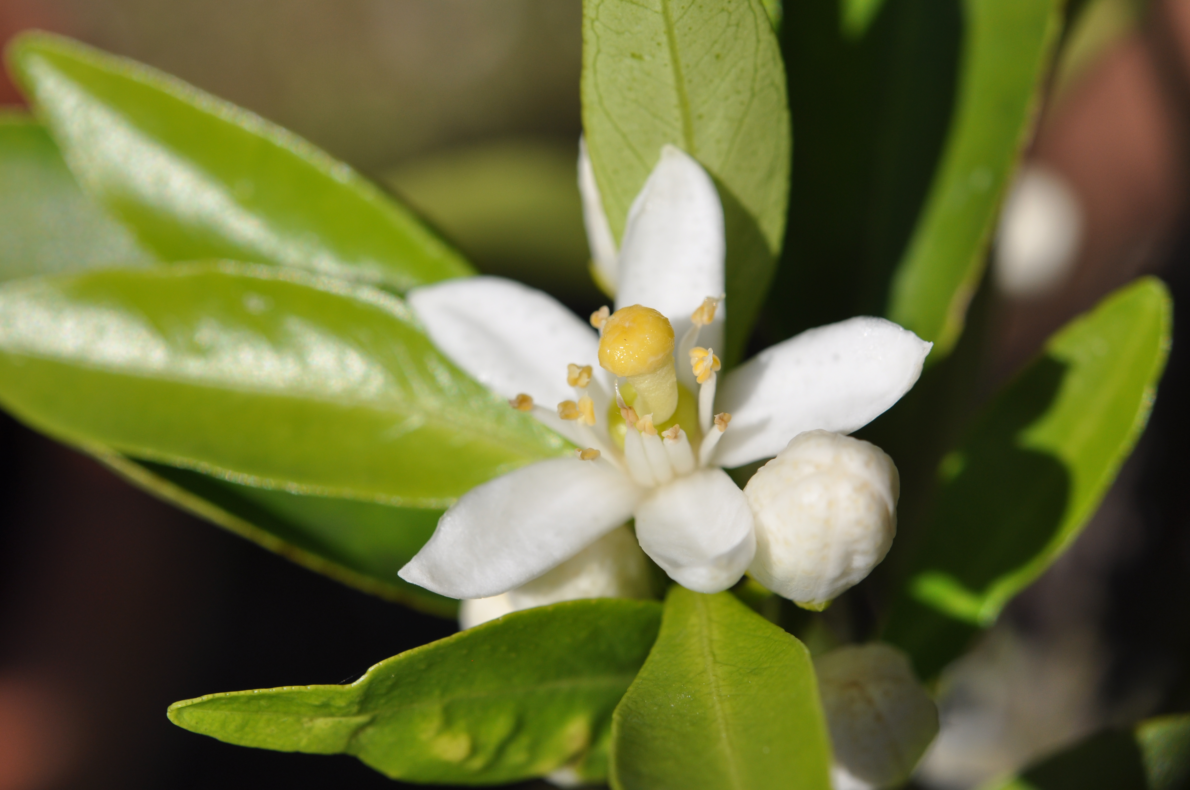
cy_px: 395
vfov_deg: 15.2
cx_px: 595
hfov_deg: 22.6
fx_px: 2971
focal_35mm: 90
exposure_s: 1/800
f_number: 8
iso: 200
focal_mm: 60
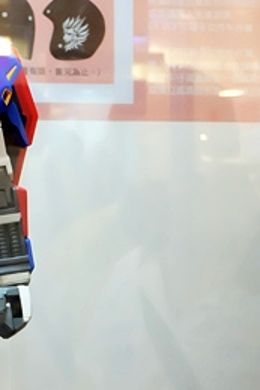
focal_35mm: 108
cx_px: -25
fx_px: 1168
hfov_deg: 12.5
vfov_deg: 18.9
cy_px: 214
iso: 2000
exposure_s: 1/60
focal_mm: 23.2
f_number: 4.2
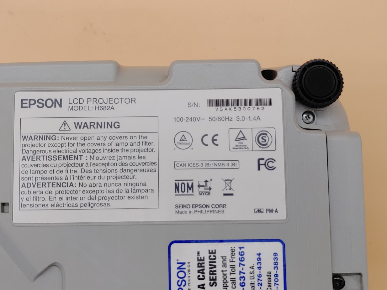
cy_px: 147
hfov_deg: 44.7
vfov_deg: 34.4
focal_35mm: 42
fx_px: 470
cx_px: 168
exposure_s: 1/120
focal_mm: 4.36
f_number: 1.8
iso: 50
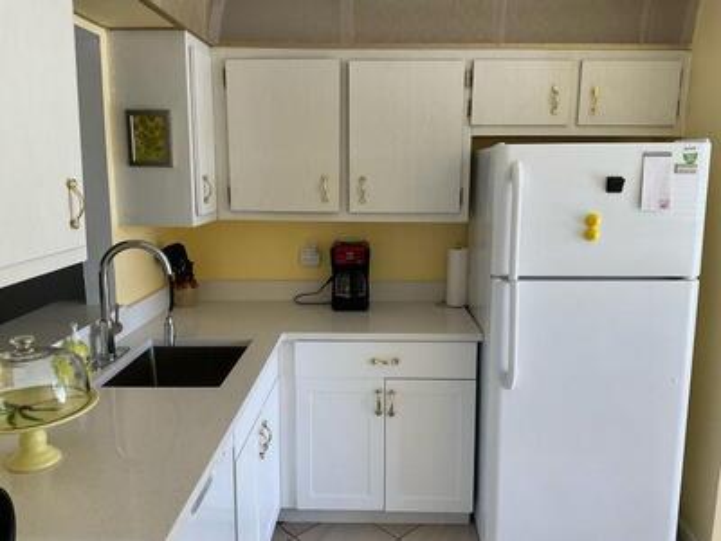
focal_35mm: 29
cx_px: 360
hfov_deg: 61.7
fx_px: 604
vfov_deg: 48.2
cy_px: 270
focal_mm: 3
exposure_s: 1/120
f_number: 1.8
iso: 50
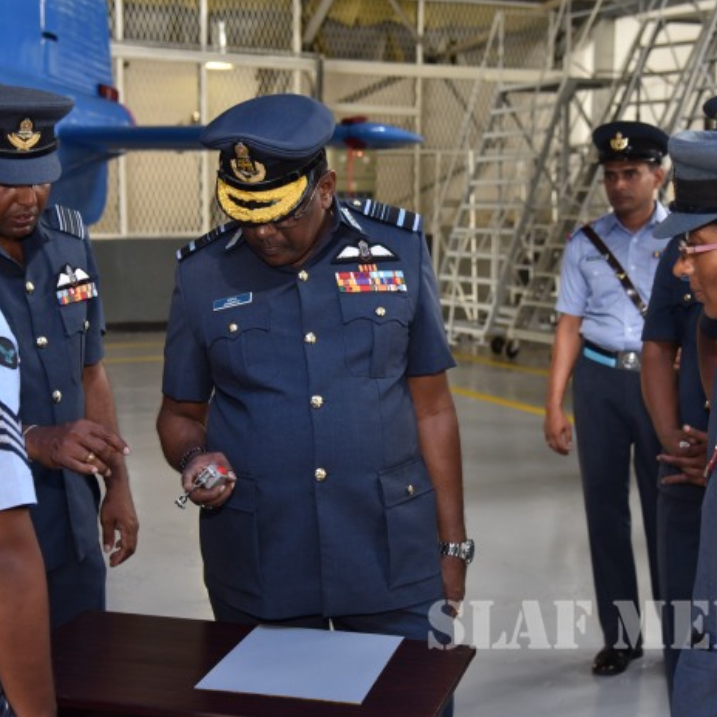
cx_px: 355
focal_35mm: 59
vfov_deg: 29.1
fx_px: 1383
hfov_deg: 29.1
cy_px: 358
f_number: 4.5
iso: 1000
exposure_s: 1/100
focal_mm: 46
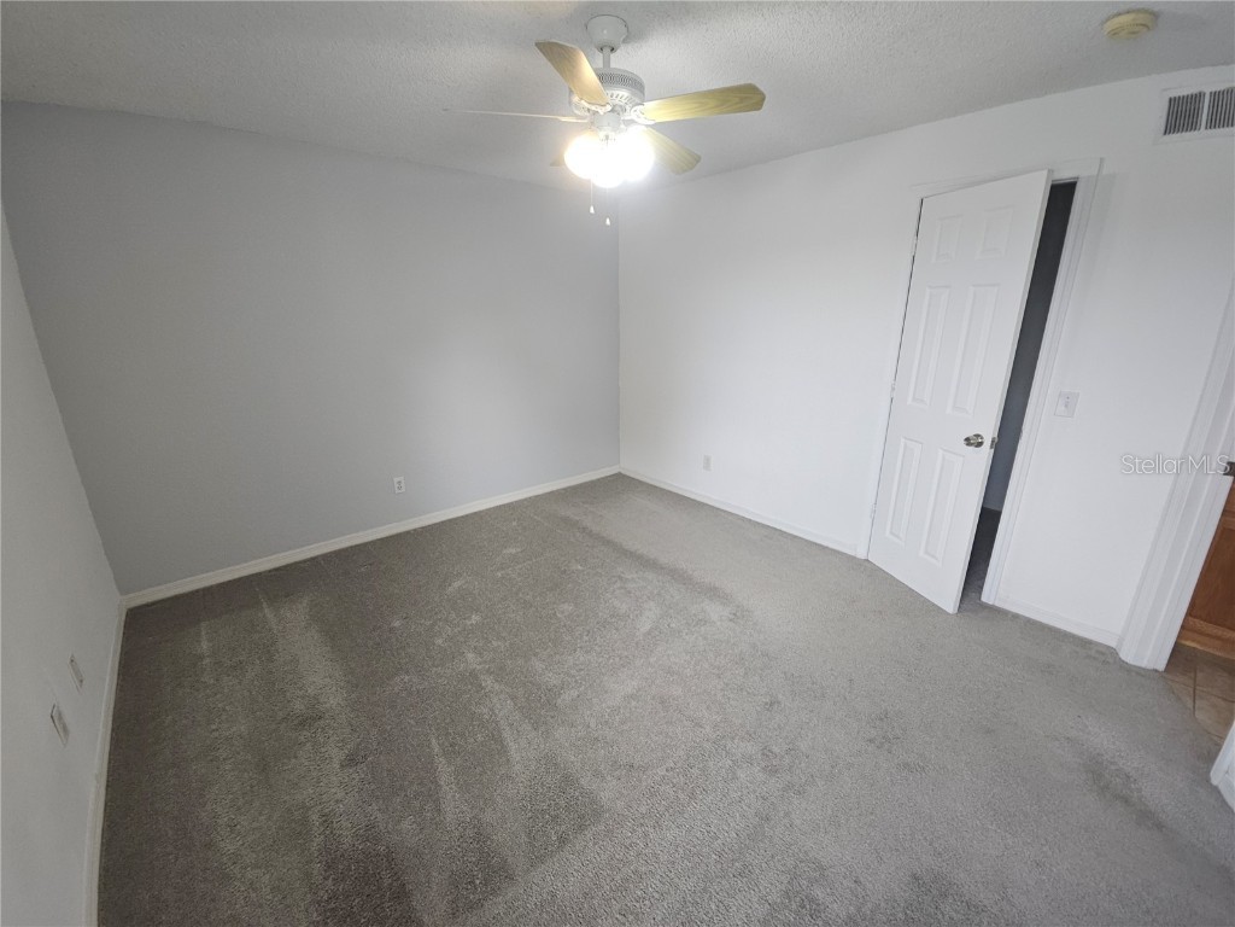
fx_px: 464
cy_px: 464
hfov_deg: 106.2
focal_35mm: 13
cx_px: 618
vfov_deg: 89.9
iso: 80
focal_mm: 1.7
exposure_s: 1/60
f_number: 2.2
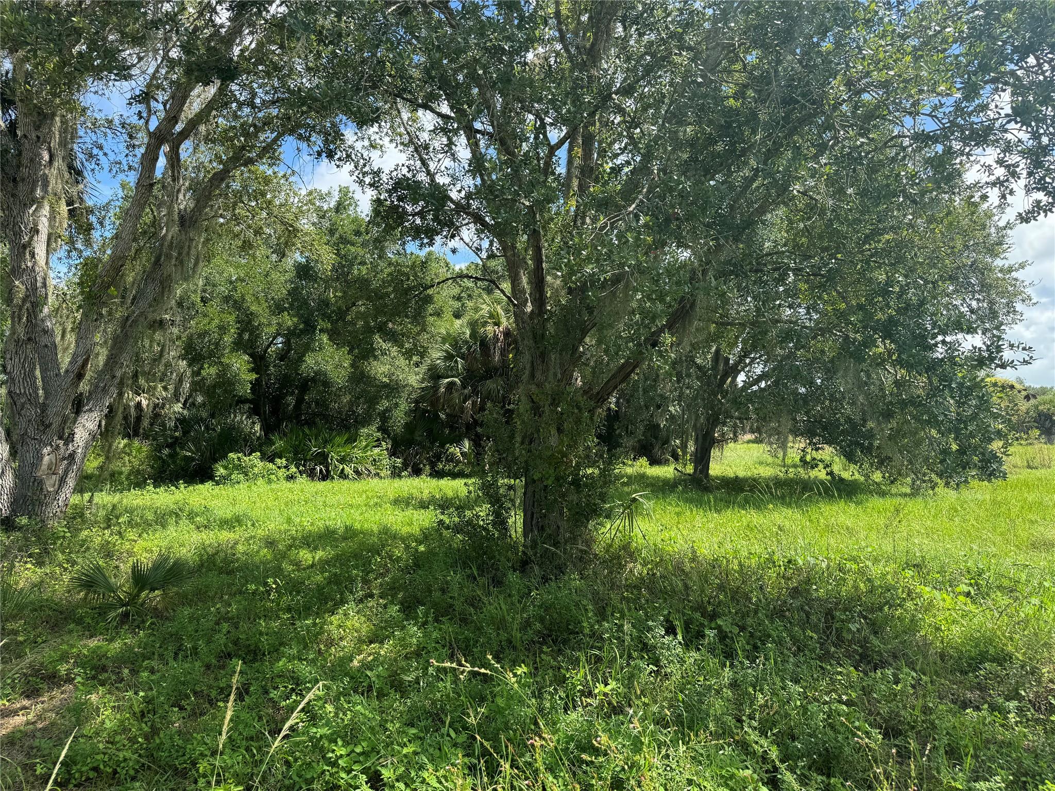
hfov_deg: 71.6
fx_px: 731
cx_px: 528
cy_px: 396
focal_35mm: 24
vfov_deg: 56.8
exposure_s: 1/1261
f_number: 1.78
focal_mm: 6.76
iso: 80
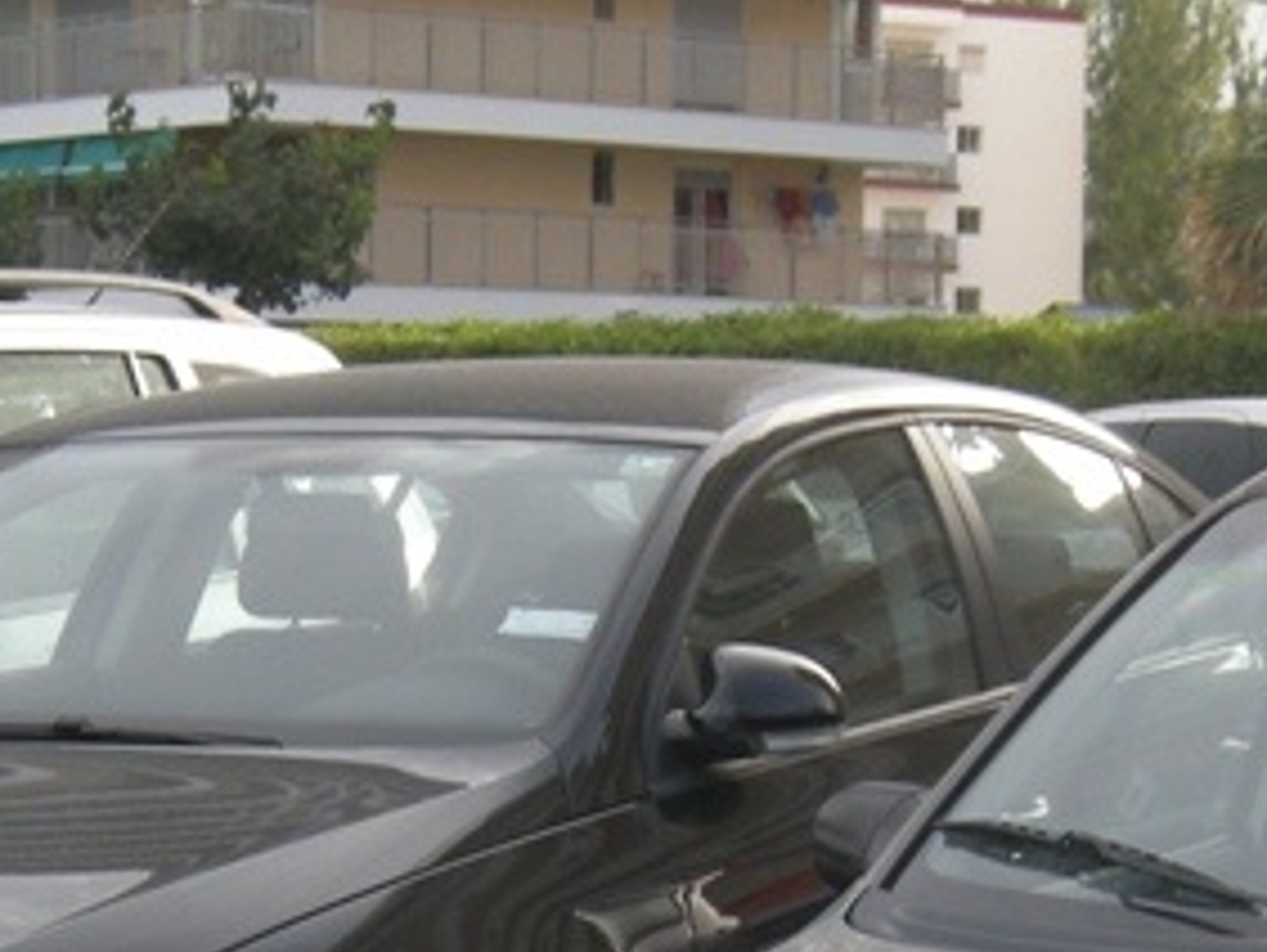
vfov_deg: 11.5
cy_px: 1060
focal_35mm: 127
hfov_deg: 15.5
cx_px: 625
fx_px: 4652
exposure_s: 1/406
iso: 64
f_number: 2.7
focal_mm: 7.5
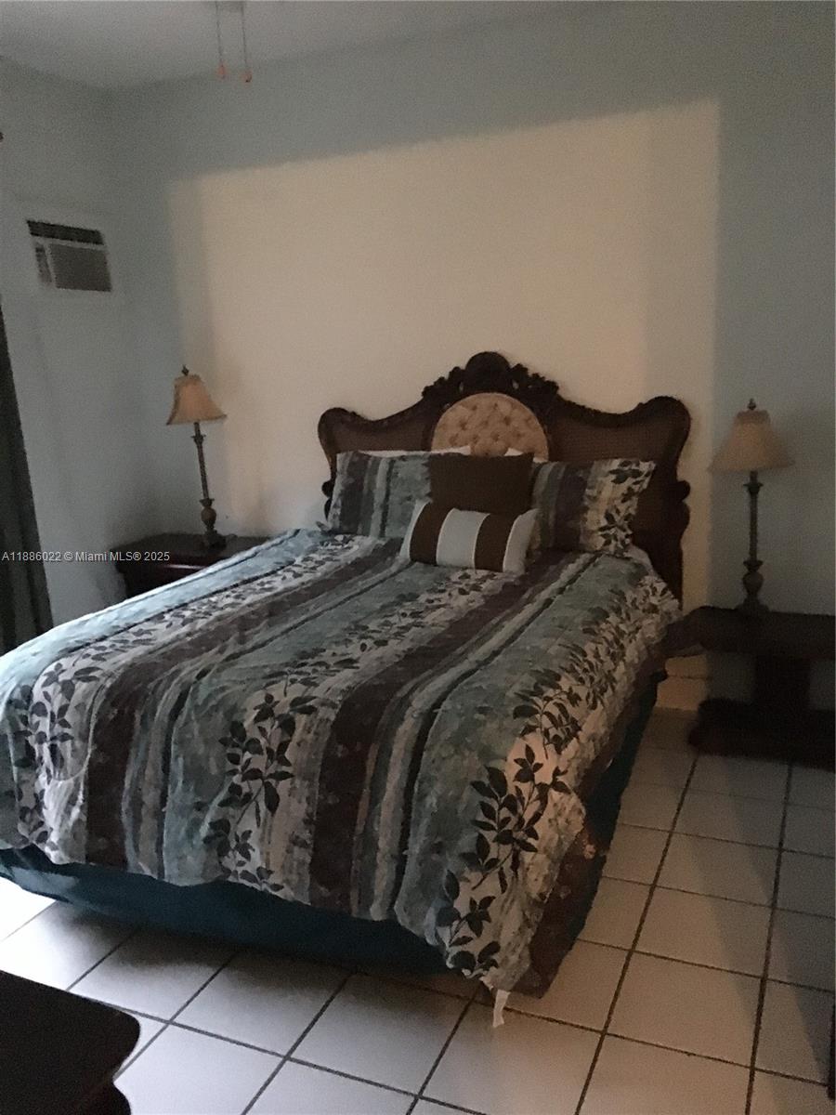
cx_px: 418
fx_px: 934
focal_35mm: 29
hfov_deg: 48.2
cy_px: 558
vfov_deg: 61.7
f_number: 2.2
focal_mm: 4.15
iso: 1600
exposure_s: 1/15
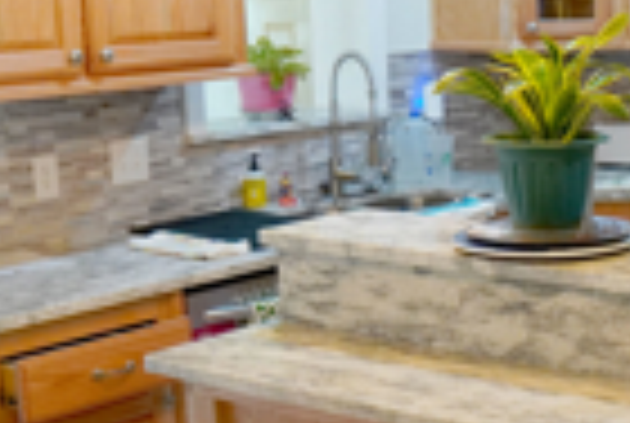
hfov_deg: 24.7
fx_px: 1350
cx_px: 670
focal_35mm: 77
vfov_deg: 17.8
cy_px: 220
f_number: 4
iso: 1600
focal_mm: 16
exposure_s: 1/160
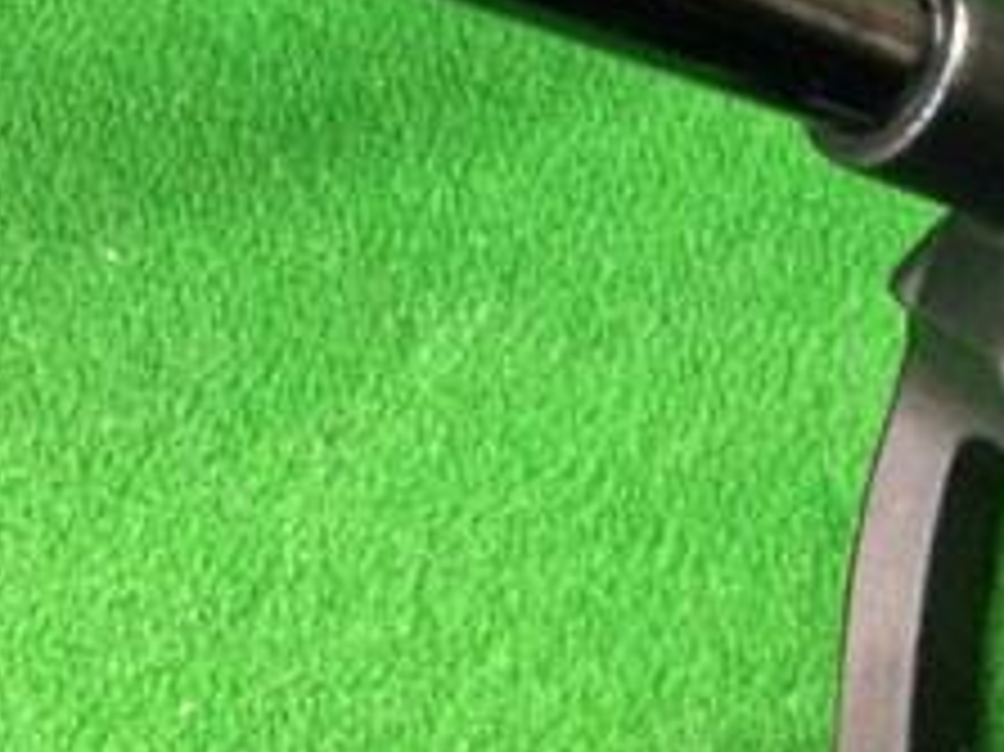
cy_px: -239
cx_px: 396
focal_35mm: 89
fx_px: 2580
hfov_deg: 22.0
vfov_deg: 15.7
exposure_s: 1/20
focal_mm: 3.3
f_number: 2.4
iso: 200
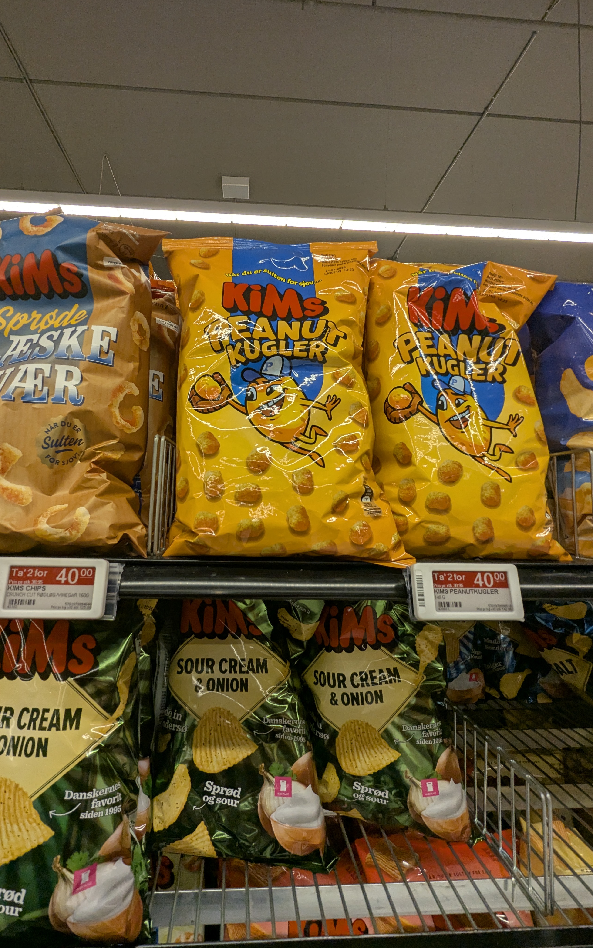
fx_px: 440
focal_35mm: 17
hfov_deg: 67.9
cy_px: 474
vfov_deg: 94.4
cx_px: 270
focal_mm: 2.35
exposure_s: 1/222
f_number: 2.2
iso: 128
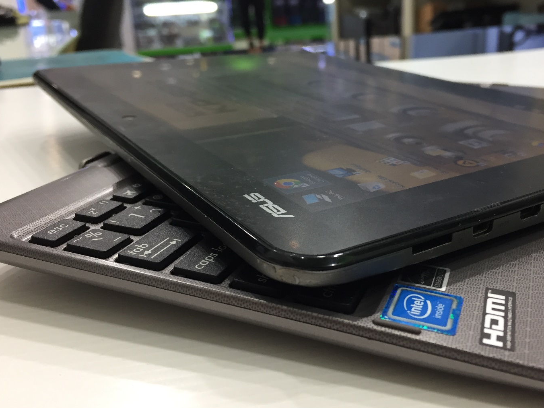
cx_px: 307
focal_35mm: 35
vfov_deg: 40.6
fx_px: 550
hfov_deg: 52.5
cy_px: 177
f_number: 2.2
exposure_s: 1/33
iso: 80
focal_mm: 4.15
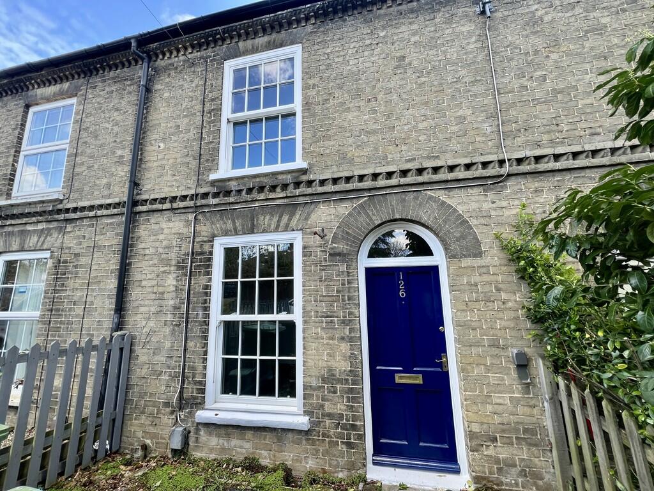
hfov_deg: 106.2
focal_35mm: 13
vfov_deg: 89.9
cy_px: 246
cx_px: 327
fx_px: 246
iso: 32
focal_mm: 1.57
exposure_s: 1/136
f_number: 1.8
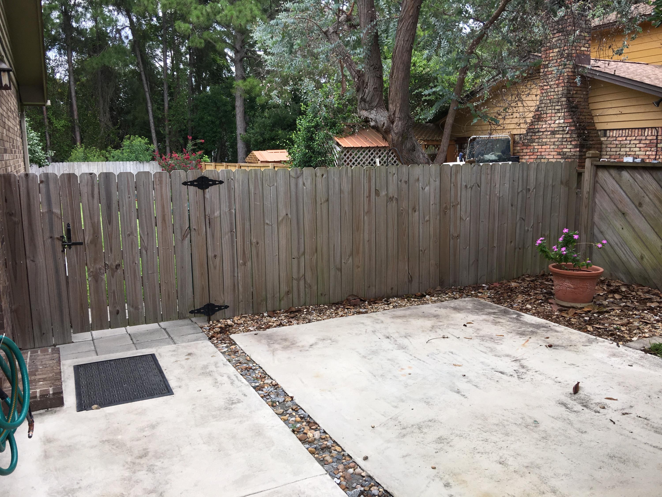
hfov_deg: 61.7
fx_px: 555
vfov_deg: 48.2
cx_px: 331
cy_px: 248
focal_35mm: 29
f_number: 2.2
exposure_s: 1/348
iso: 25
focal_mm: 4.15
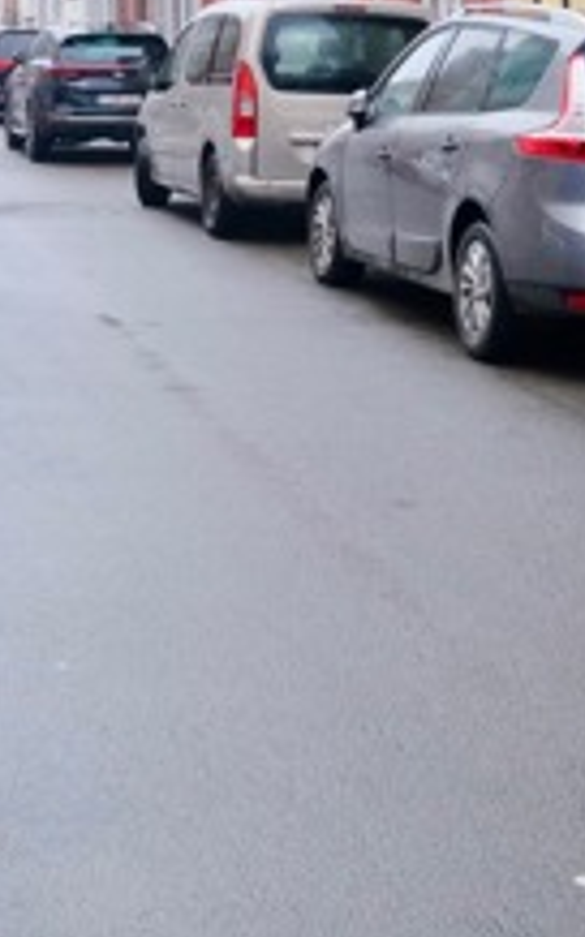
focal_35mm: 74
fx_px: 1890
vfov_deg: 26.2
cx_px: -112
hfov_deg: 16.9
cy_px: -26
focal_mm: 14.5
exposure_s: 1/30
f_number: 4
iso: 2500
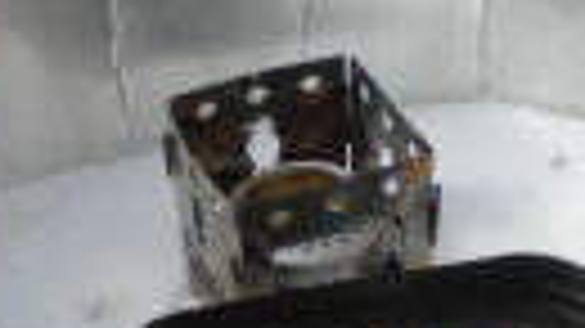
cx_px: 189
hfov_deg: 24.3
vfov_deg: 13.6
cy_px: 346
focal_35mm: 87
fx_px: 1349
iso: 100
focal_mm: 4.6
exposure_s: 1/640
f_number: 3.5
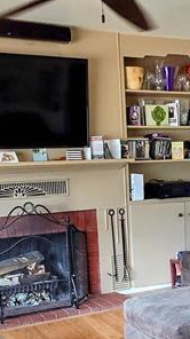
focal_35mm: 49
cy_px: 270
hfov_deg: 24.1
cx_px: 144
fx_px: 440
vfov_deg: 40.4
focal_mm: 2.2
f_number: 2.2
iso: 250
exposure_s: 1/60
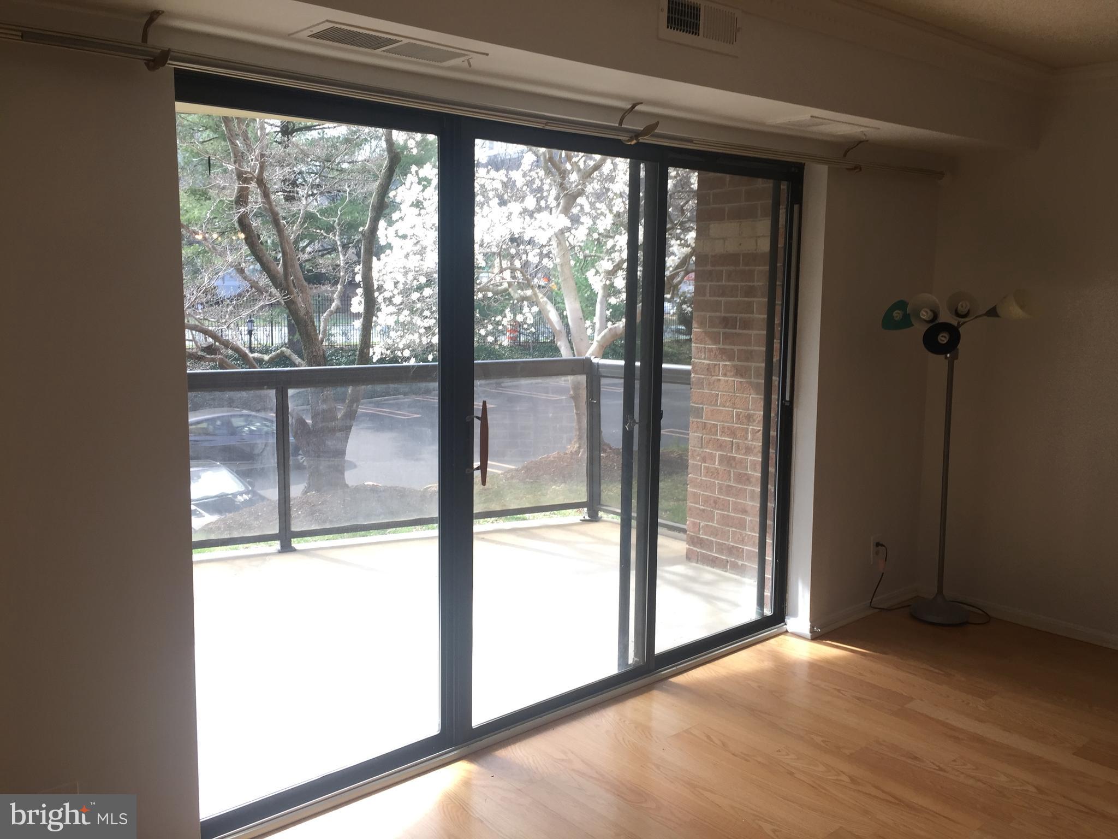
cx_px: 559
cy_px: 420
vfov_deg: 48.2
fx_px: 937
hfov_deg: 61.7
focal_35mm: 29
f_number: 2.2
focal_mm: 4.15
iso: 32
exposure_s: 1/120
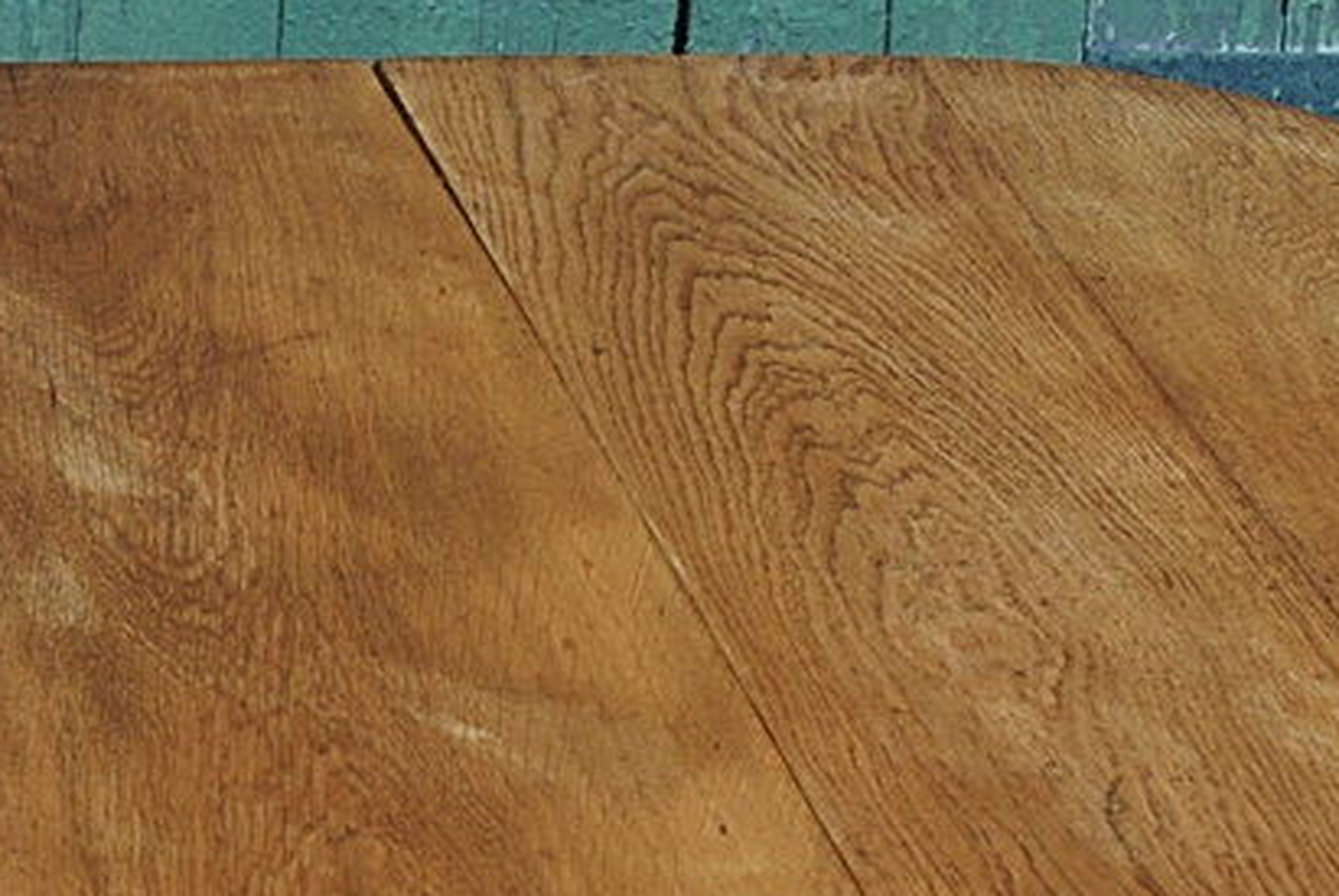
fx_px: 8936
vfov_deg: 5.7
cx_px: -59
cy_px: 433
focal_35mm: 240
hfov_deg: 8.5
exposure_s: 1/125
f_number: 5.6
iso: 110
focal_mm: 34
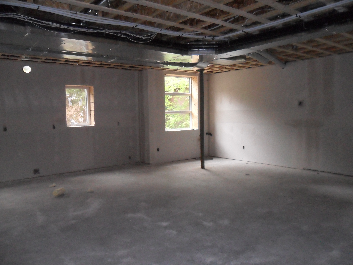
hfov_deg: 65.3
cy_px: 132
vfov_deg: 51.4
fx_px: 275
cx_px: 176
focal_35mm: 27
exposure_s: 1/45
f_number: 3.5
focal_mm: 4.9
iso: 320
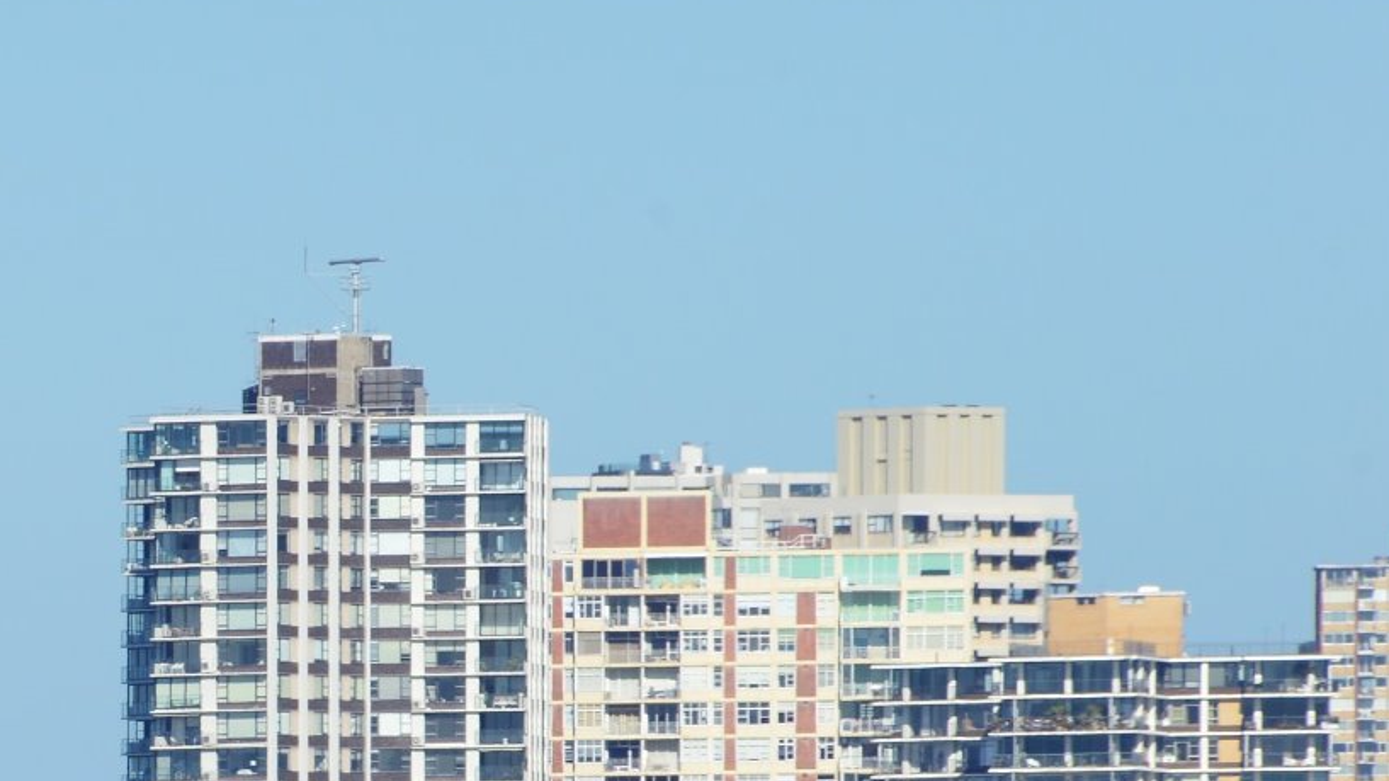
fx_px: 36047
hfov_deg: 2.2
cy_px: 1528
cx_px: -949
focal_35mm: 979
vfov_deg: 1.2
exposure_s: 1/250
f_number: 14
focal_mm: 270
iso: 250
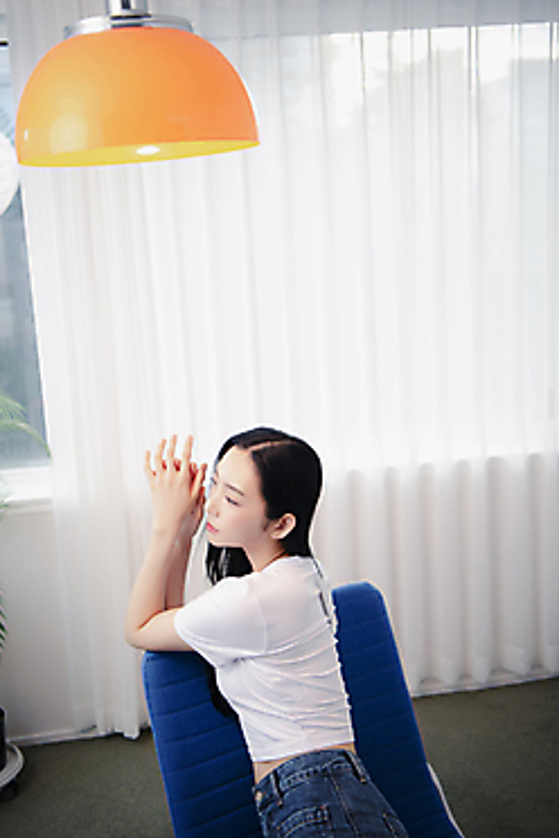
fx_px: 1001
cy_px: 414
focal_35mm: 43
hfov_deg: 31.2
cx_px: 272
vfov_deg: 45.4
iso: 400
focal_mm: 40
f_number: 2.8
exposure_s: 1/160
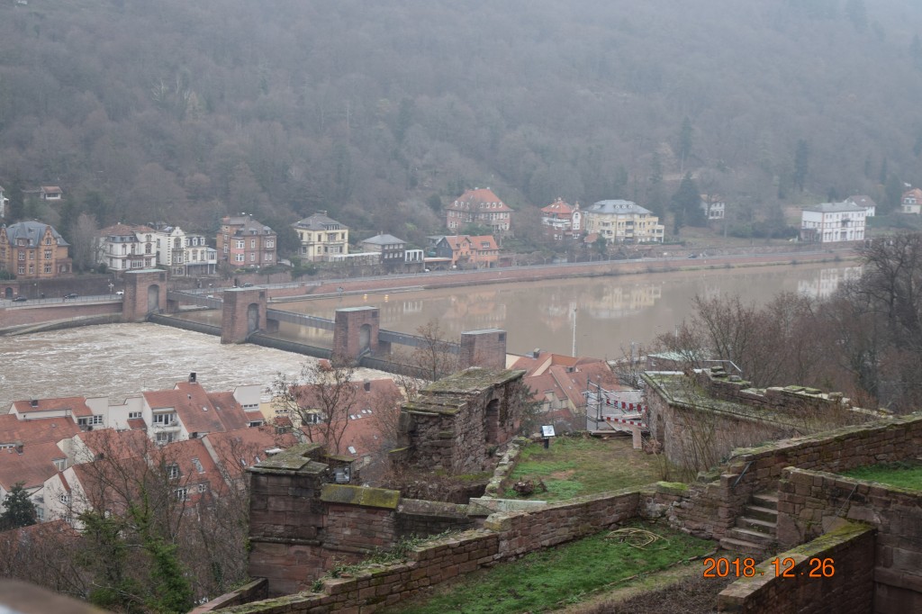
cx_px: 461
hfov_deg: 26.0
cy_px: 307
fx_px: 1997
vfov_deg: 17.5
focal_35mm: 78
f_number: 7.1
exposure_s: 1/200
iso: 400
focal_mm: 52
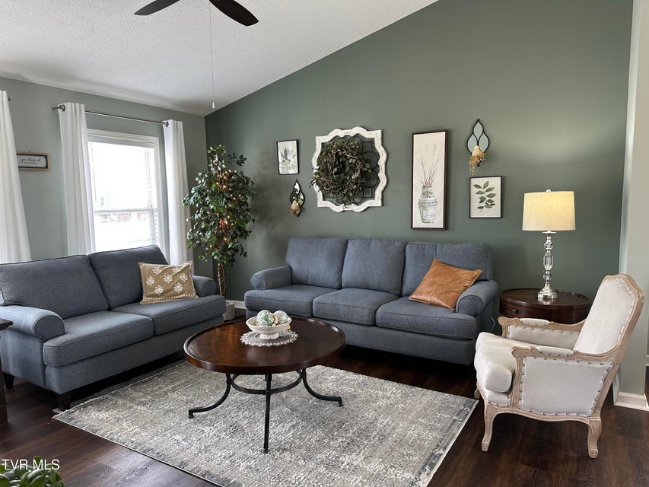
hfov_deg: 71.6
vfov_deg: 56.8
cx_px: 324
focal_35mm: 24
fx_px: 450
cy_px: 244
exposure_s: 1/60
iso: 125
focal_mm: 6.86
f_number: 1.78
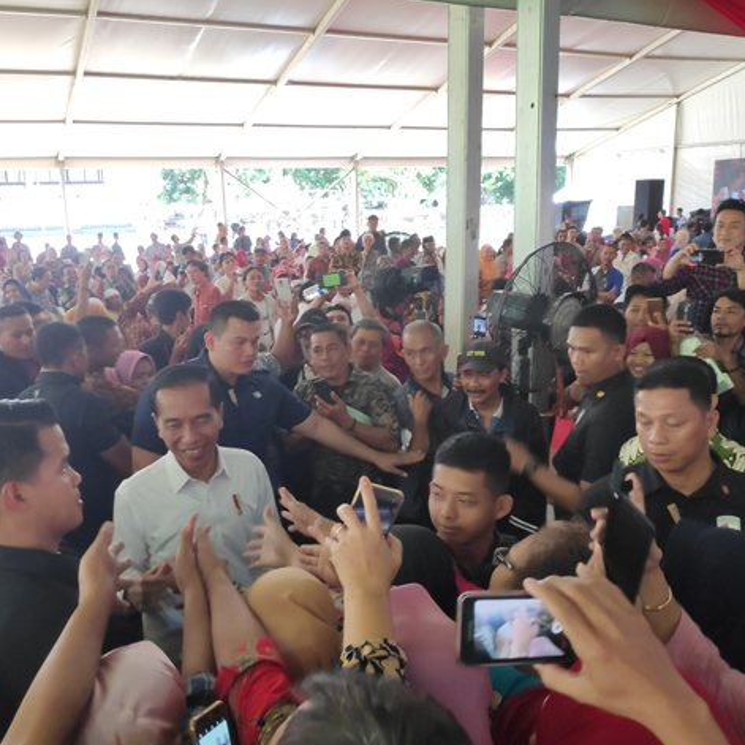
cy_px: 376
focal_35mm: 24
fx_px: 584
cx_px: 327
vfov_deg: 65.0
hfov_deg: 64.8
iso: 217
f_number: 1.9
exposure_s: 1/50
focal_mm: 3.94
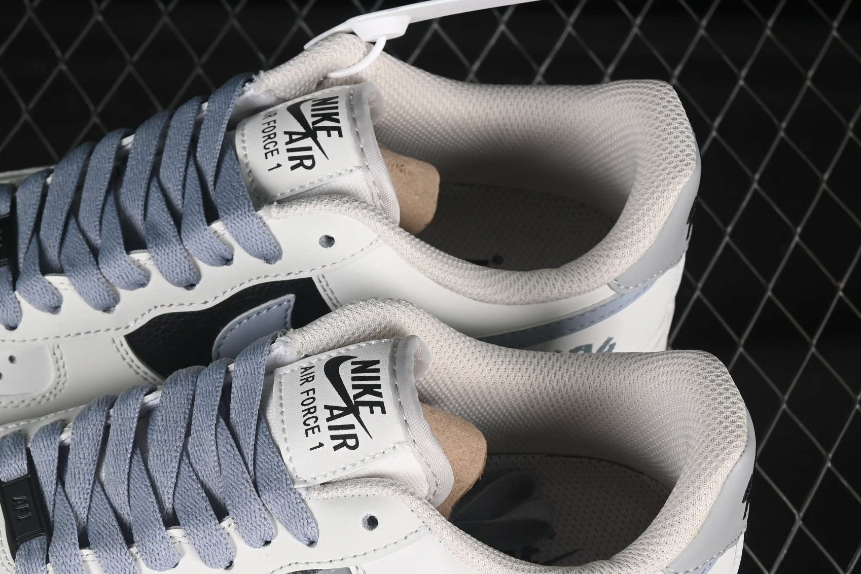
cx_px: 222
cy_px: 446
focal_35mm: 123
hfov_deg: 16.6
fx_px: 2942
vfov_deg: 11.1
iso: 160
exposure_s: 1/80
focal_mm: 50
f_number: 7.1
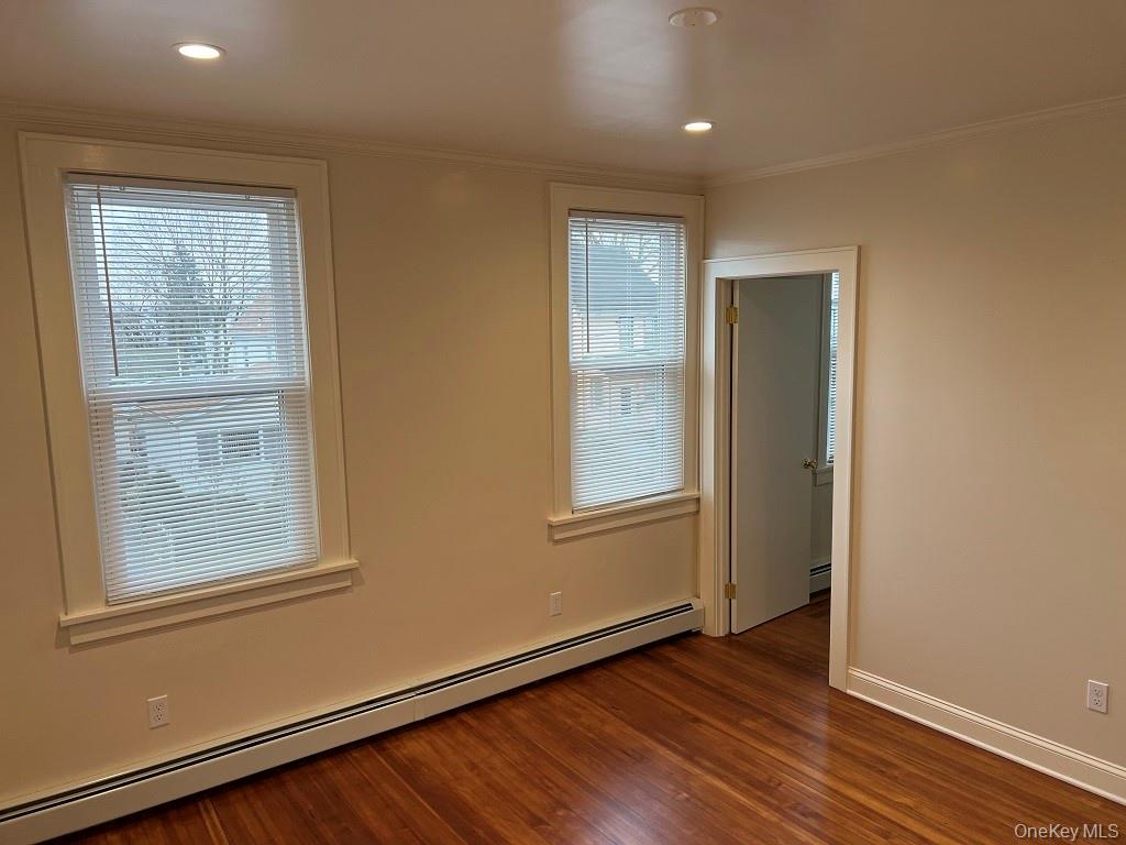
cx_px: 563
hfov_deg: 67.3
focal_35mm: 26
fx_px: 846
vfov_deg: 53.1
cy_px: 422
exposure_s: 1/120
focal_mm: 5.7
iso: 64
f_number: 1.5
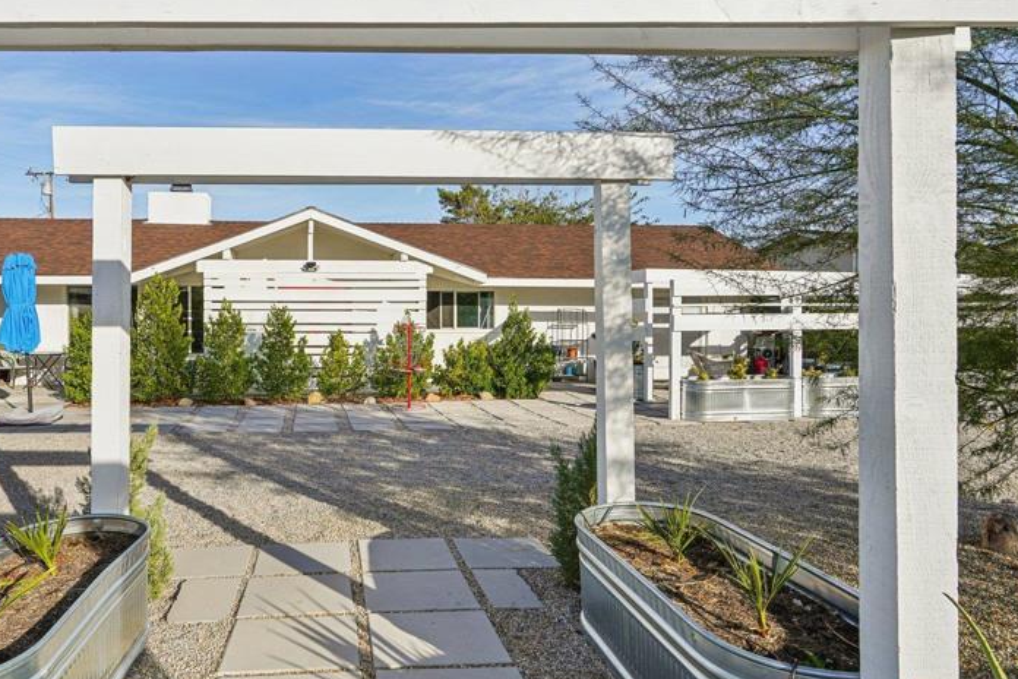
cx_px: 379
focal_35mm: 25
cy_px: 325
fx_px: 707
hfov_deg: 70.3
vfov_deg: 51.3
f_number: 8
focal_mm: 17
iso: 100
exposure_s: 1/320
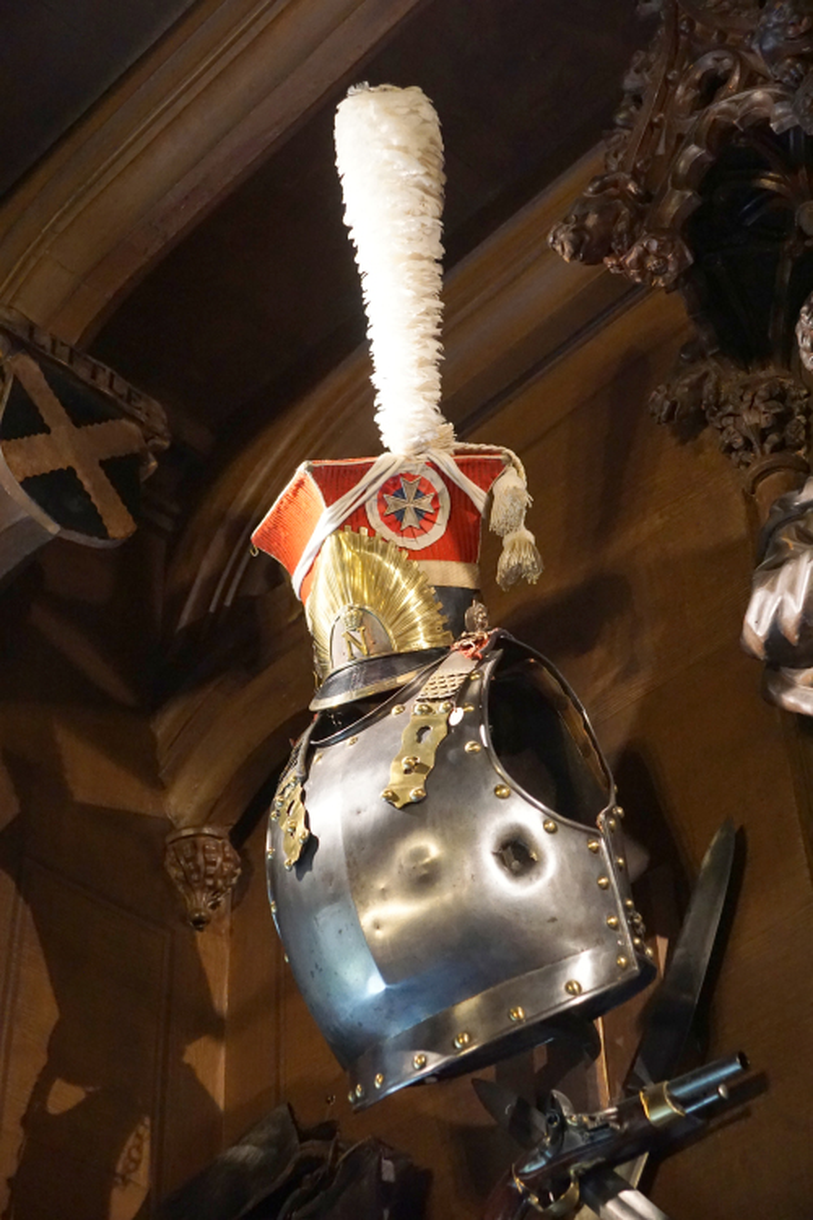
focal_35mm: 60
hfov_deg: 22.6
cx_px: 406
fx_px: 2032
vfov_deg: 33.4
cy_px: 610
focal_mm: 40
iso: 3200
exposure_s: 1/25
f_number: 4.5
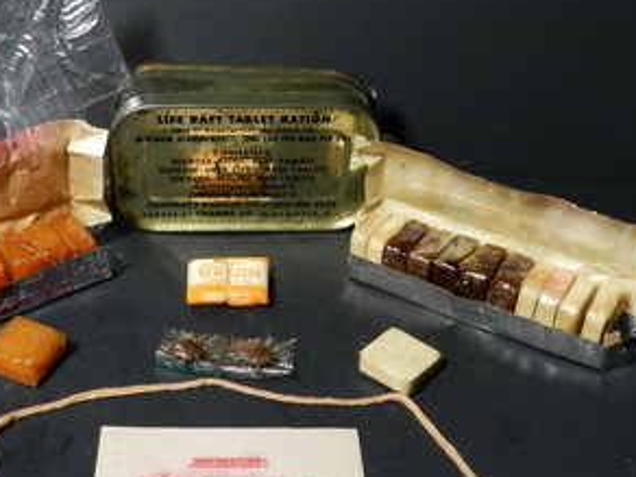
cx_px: 231
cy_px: 259
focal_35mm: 52
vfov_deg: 28.0
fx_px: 955
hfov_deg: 36.6
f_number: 4
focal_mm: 6.7
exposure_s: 1/20
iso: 400
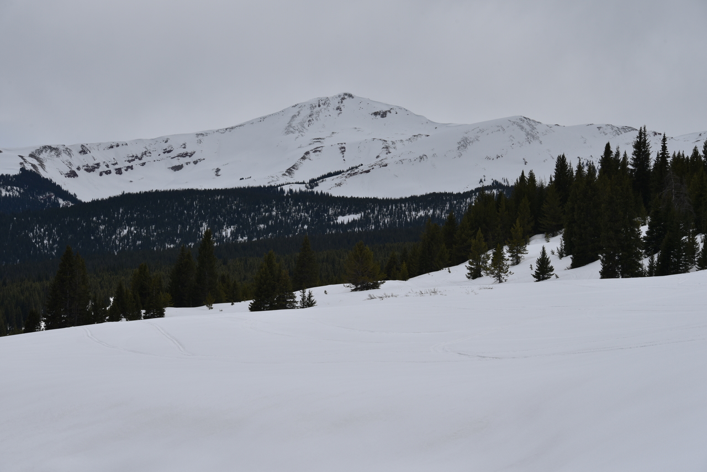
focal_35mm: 105
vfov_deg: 13.0
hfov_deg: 19.5
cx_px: 354
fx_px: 2062
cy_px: 236
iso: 100
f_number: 13
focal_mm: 105
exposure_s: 1/640
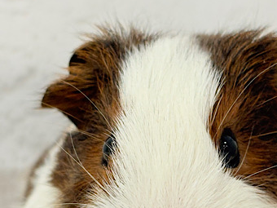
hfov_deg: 20.0
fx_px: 784
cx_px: 182
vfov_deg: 15.0
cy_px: 166
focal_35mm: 98
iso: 64
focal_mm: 5.96
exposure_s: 1/100
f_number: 1.6
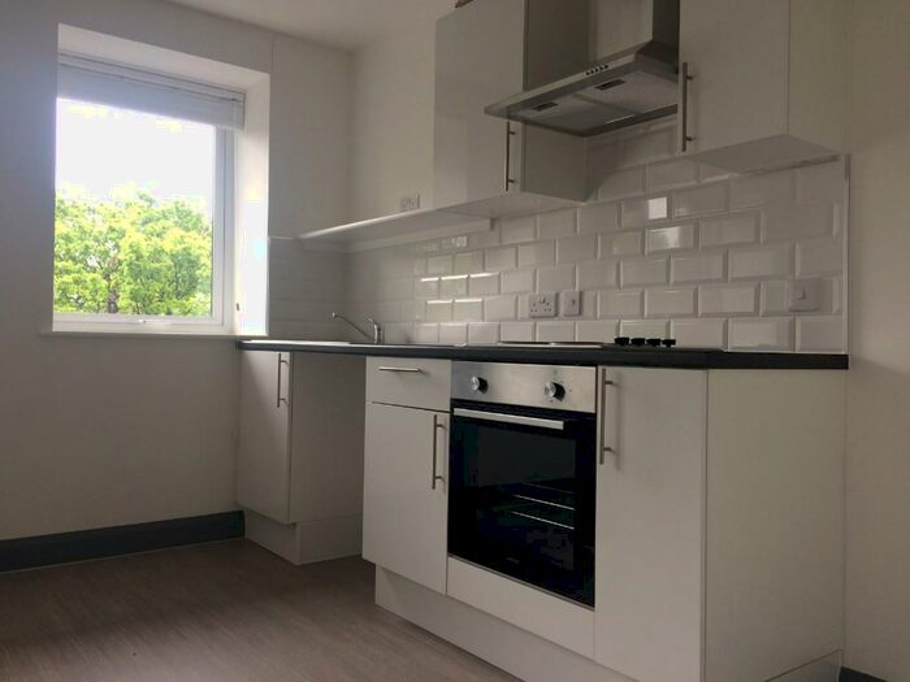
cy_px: 341
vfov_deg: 48.2
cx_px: 455
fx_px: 762
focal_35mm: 29
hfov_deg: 61.7
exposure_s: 1/50
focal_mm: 4.15
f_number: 2.2
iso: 32
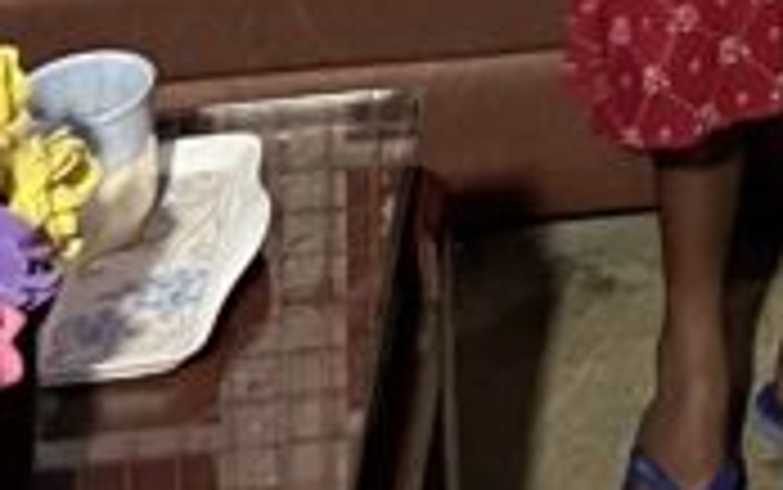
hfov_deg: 12.1
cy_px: -1627
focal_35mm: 162
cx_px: 1292
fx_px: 3459
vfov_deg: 6.3
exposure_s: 1/25
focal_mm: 5.7
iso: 500
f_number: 1.5
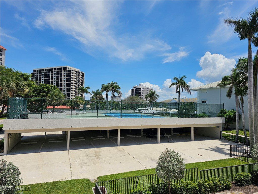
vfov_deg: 58.9
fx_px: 171
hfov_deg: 73.9
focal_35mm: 23
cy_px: 97
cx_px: 129
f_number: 1.7
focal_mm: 6.3
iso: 10
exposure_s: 1/1433
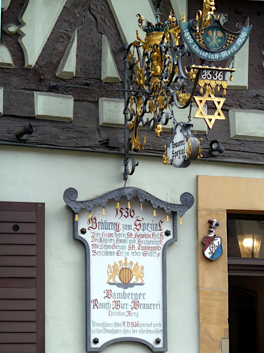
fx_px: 1719
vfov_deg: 11.7
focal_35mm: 169
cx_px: 132
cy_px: 176
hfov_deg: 8.8
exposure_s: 1/100
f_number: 4.5
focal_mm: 27.8
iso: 80
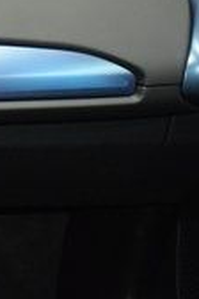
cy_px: 255
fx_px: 854
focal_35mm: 103
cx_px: -279
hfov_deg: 11.1
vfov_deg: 19.5
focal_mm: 18
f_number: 3.5
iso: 3200
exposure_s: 1/100
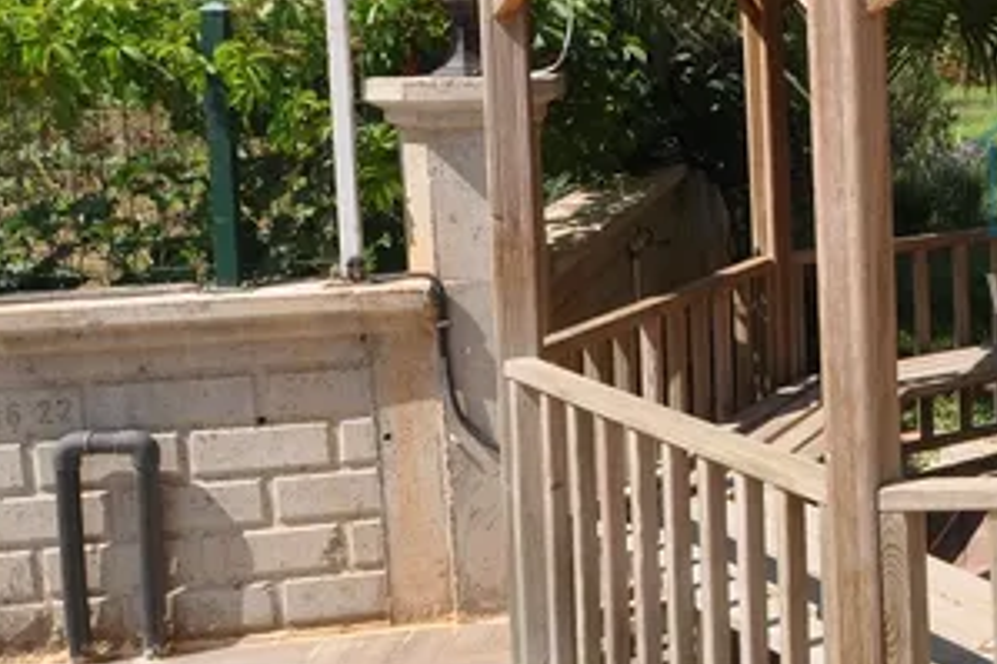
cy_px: 194
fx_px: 1534
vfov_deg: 24.2
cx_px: 1380
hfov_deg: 27.9
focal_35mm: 55
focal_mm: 13
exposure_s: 1/200
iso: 200
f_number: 13
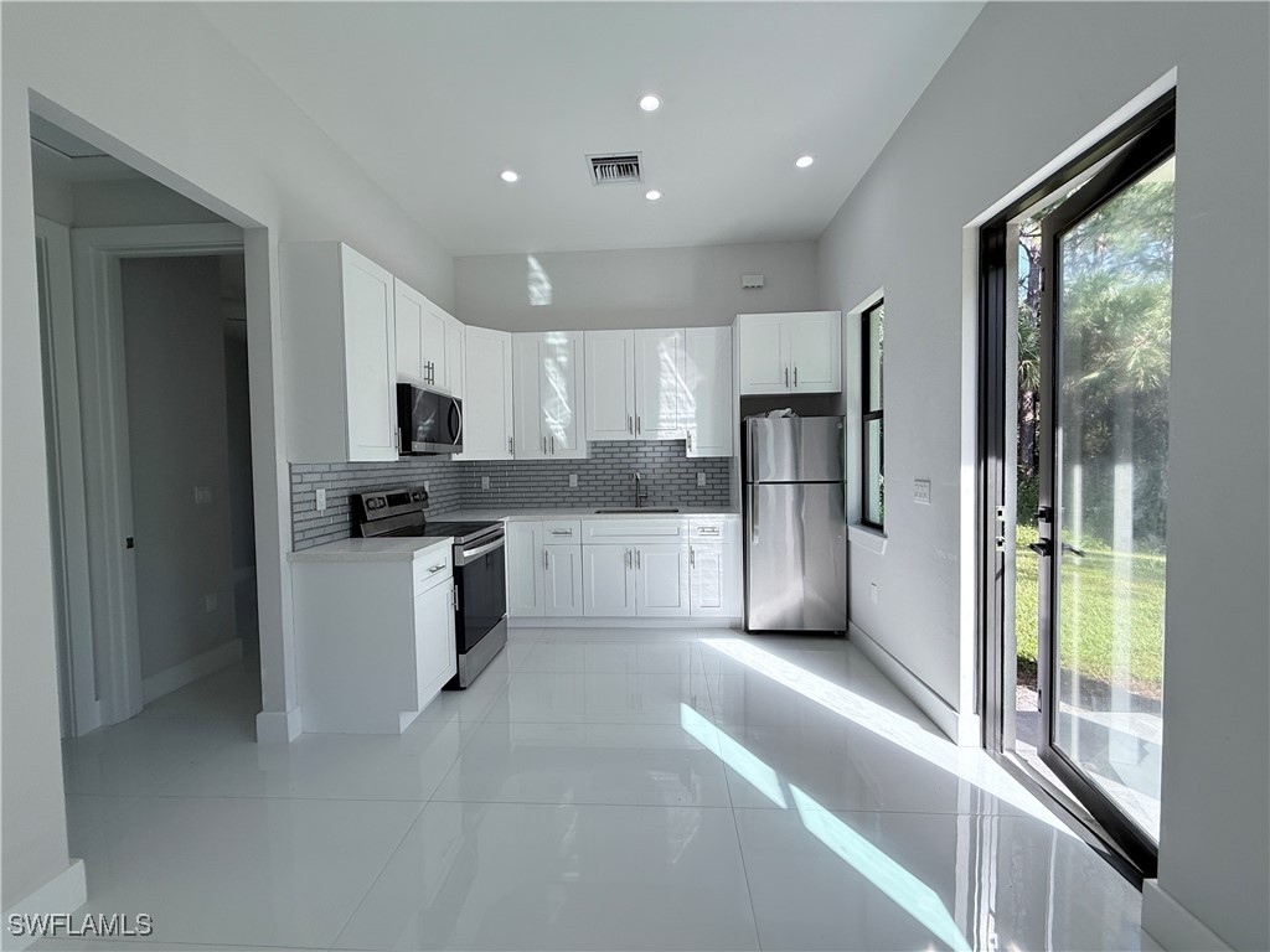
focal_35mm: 14
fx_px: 514
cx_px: 635
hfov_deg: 102.1
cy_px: 476
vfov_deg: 85.7
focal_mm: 2.22
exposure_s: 1/381
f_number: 2.2
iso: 64
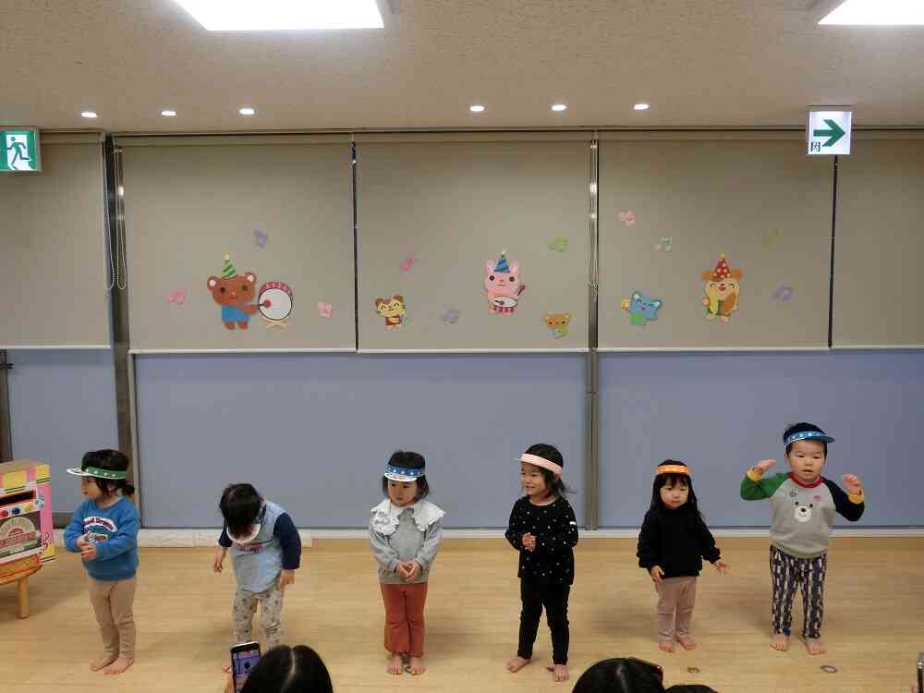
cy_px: 346
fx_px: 774
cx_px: 462
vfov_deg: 48.2
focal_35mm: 29
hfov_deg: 61.7
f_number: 3.7
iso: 125
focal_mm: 5.2
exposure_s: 1/60
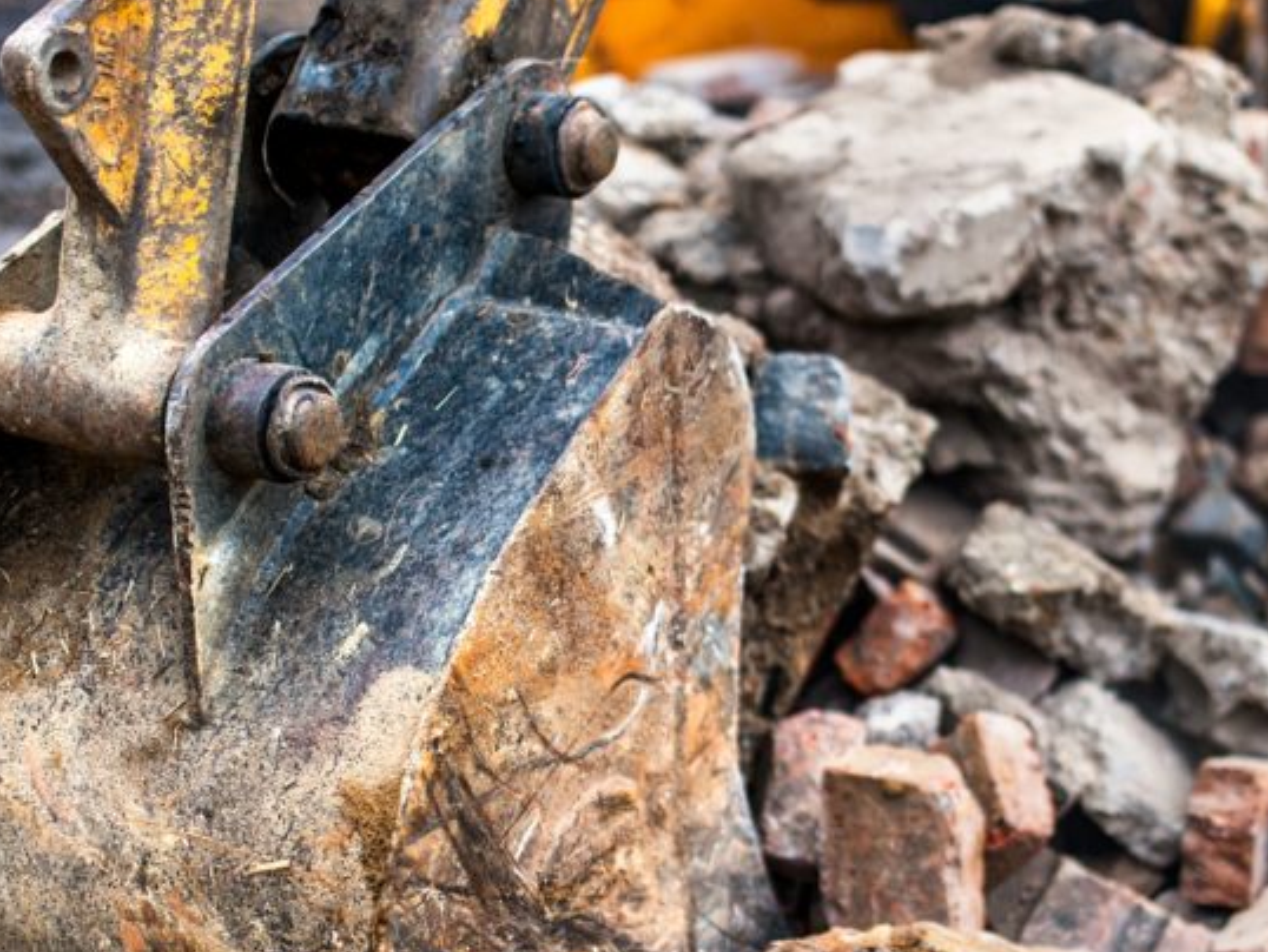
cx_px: 891
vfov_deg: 22.9
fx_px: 2345
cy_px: 613
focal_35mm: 64
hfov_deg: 29.9
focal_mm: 35
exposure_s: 1/1600
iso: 200
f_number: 1.4
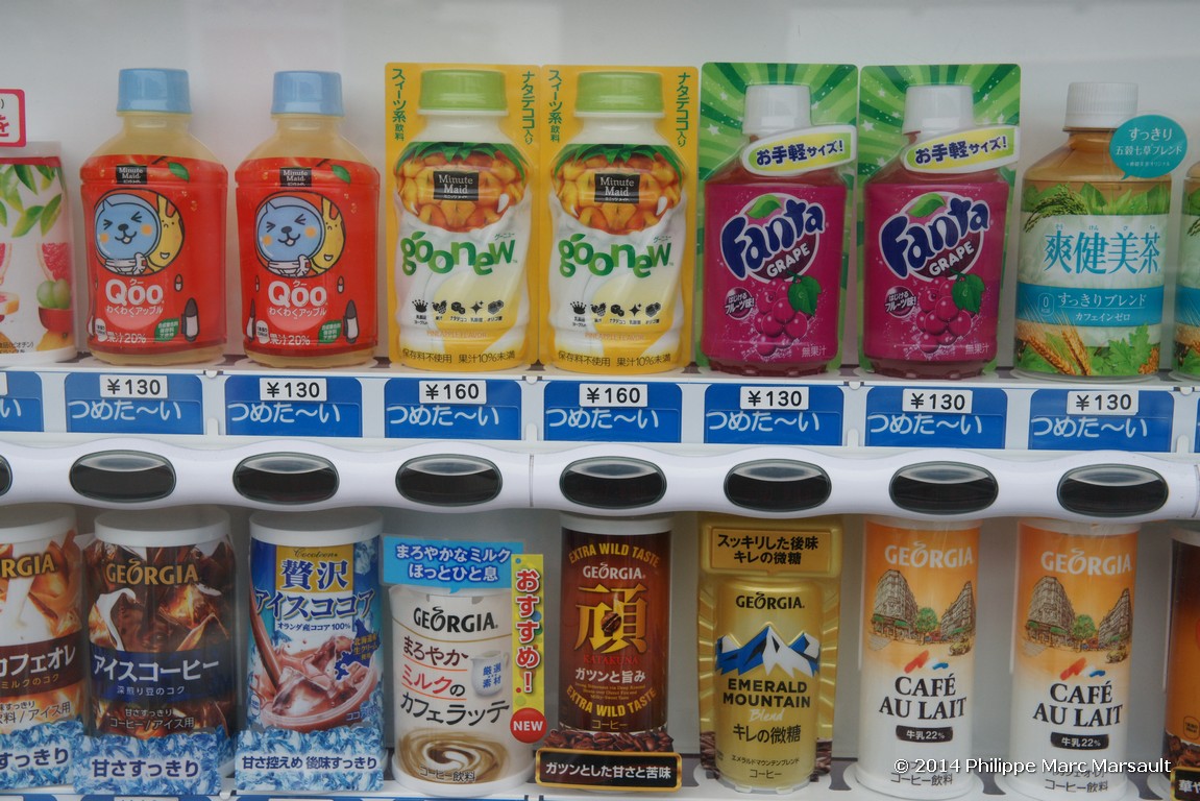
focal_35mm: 55
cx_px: 600
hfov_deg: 36.2
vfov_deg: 24.6
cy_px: 400
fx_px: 1834
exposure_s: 1/160
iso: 400
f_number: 9
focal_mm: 55
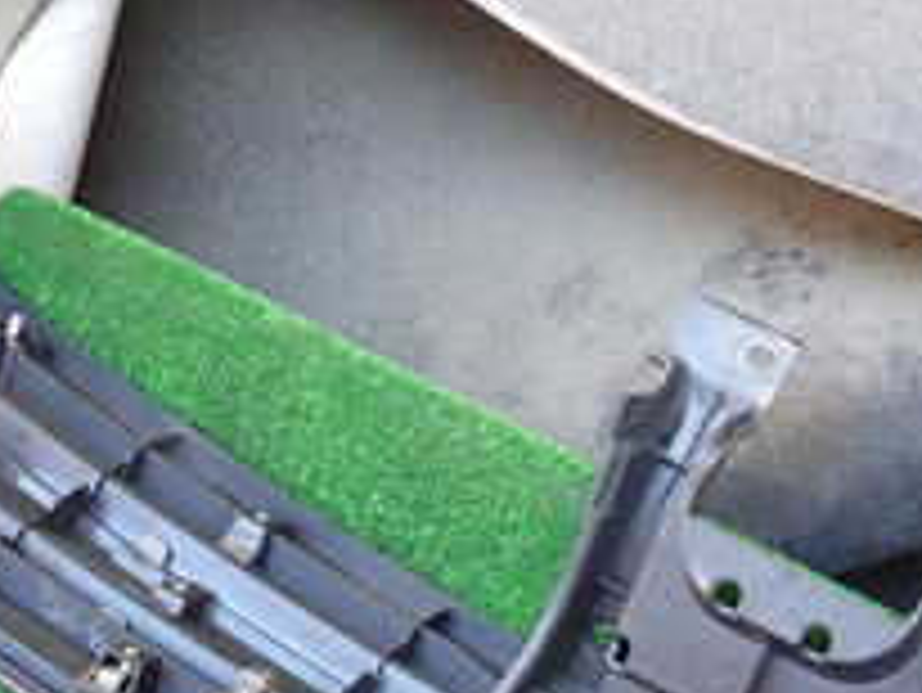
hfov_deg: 25.7
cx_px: 864
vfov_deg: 19.6
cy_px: 684
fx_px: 1945
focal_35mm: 73
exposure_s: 1/60
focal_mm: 4.5
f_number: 2
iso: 125
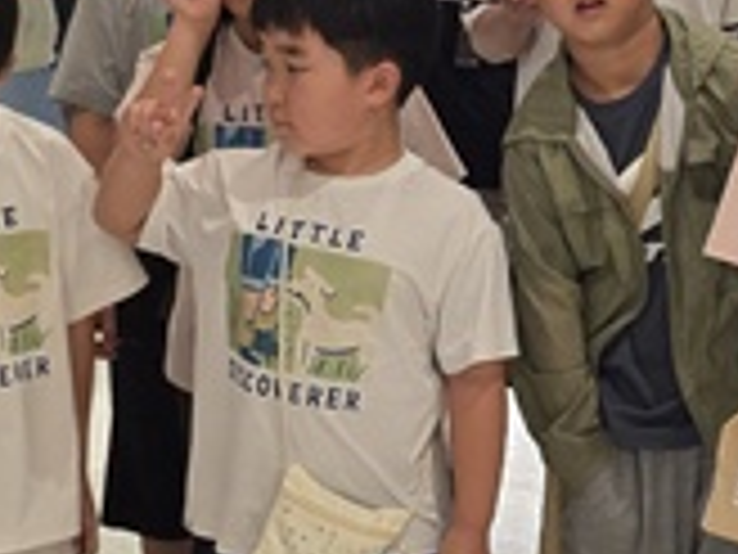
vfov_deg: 17.4
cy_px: 90
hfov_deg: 22.3
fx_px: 1791
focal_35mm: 84
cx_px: 760
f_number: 1.7
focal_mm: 6.3
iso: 320
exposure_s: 1/120
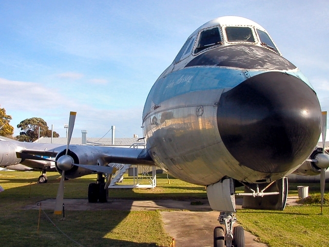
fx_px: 352
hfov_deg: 50.1
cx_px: 164
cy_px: 124
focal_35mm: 37
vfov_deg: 38.7
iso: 100
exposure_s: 1/357
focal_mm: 5.6
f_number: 4.5
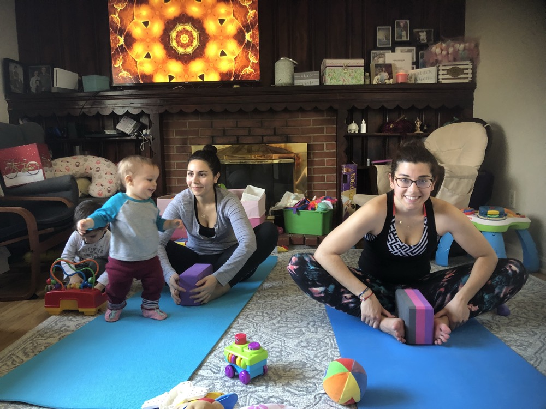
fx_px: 442
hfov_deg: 63.4
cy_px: 204
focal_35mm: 28
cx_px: 273
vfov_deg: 49.7
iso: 80
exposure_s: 1/15
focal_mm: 3.99
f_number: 1.8
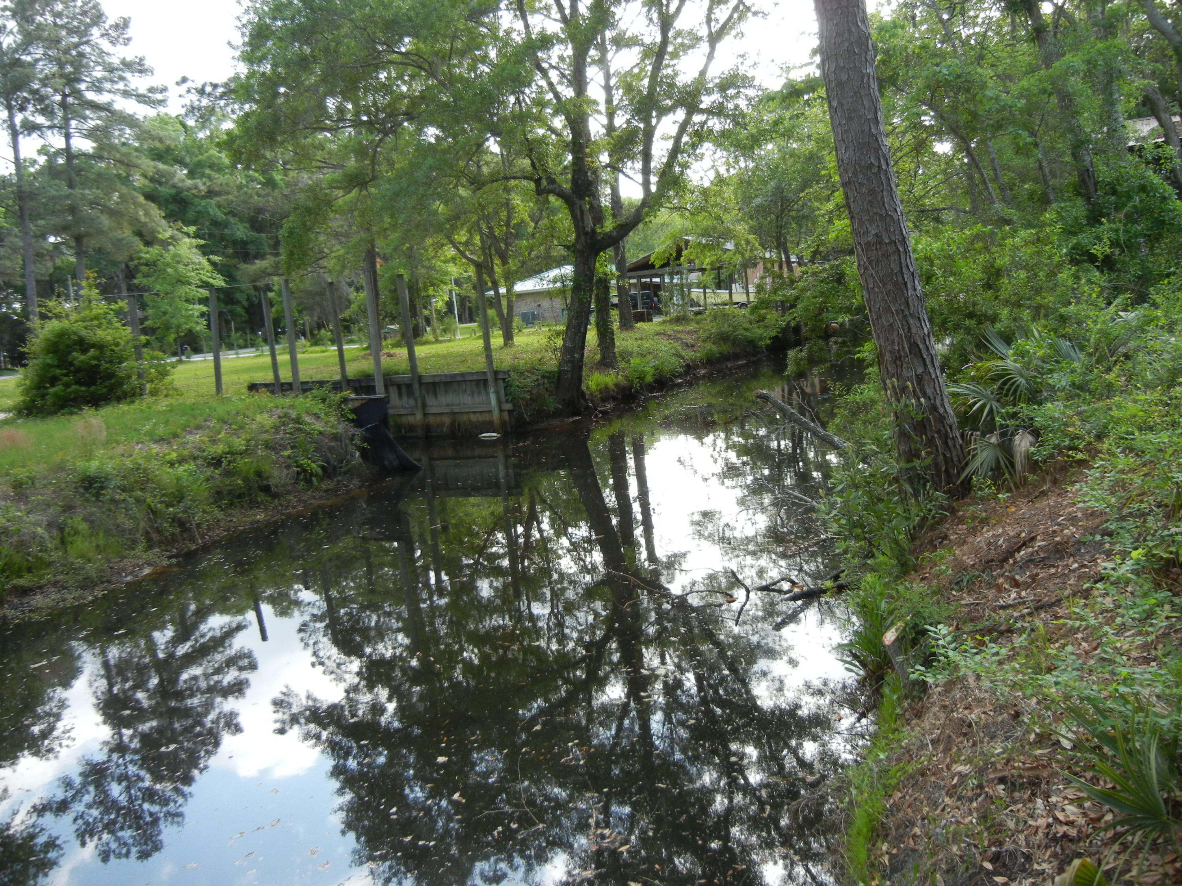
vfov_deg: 46.8
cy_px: 443
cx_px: 591
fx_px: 1024
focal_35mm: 30
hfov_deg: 60.0
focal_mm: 5.4
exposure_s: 1/206
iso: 200
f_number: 3.5
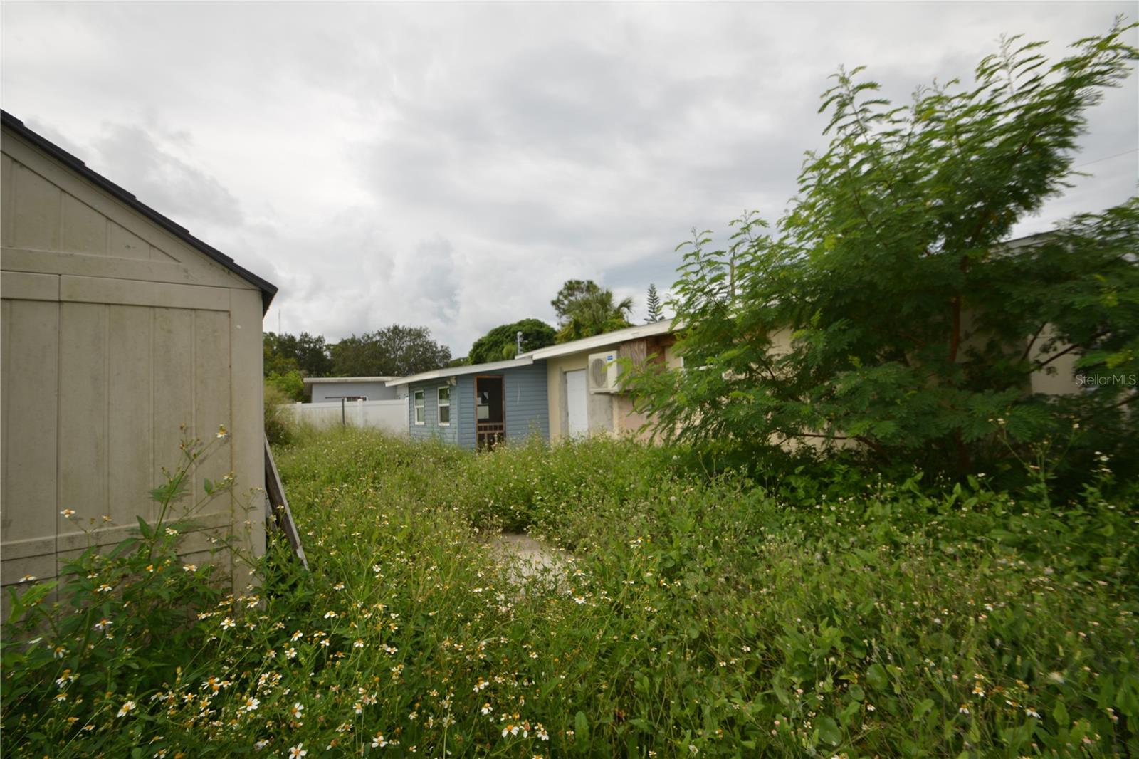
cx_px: 570
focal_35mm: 15
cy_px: 380
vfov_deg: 77.3
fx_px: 474
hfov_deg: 100.4
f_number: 8
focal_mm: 10
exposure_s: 1/200
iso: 100
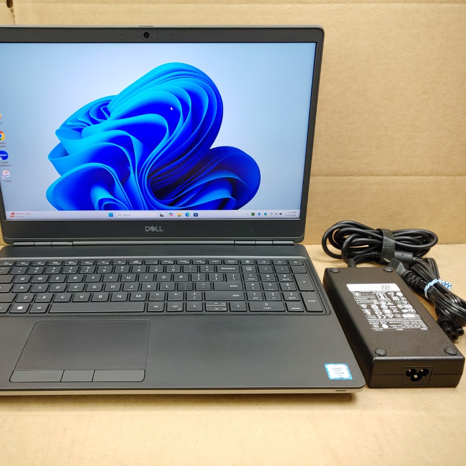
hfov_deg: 52.3
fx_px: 472
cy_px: 235
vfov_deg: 52.5
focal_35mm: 31
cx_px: 196
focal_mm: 4.36
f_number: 1.8
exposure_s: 1/120
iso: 100
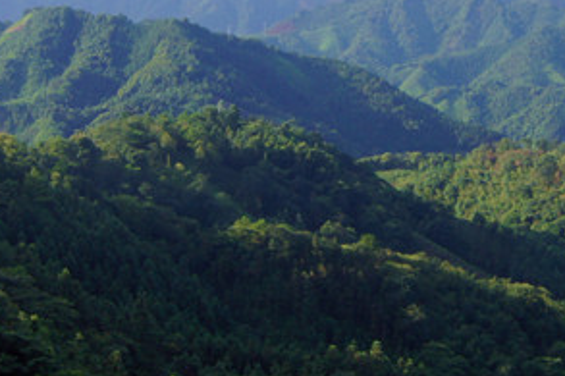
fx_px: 1443
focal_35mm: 92
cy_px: -73
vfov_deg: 14.4
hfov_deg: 22.2
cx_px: 287
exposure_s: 1/100
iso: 100
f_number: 13
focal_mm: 18
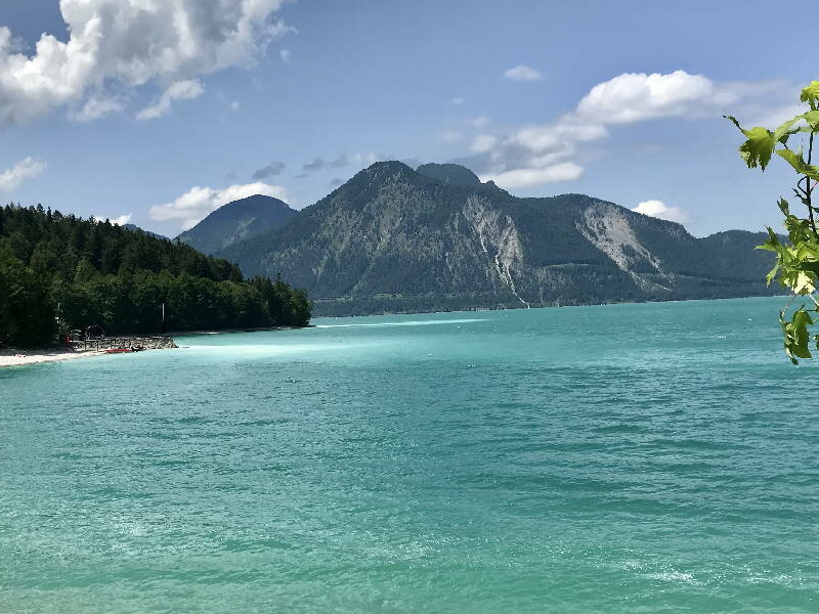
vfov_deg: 34.2
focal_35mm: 42
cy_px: 383
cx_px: 392
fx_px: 994
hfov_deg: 44.8
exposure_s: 1/3425
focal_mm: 3.99
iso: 20
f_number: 1.8
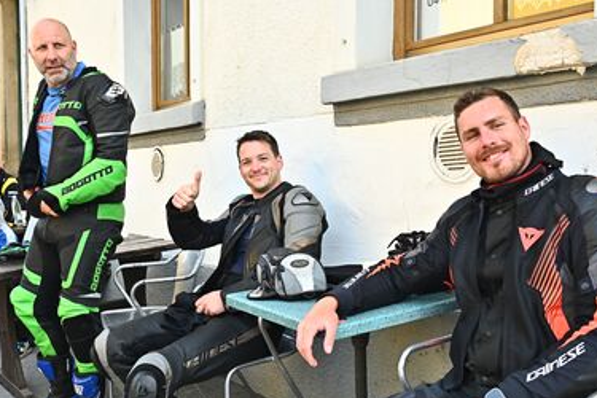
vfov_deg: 31.8
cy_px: 237
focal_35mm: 42
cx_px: 290
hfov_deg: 46.4
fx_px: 696
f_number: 10
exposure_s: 1/640
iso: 1600
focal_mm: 35
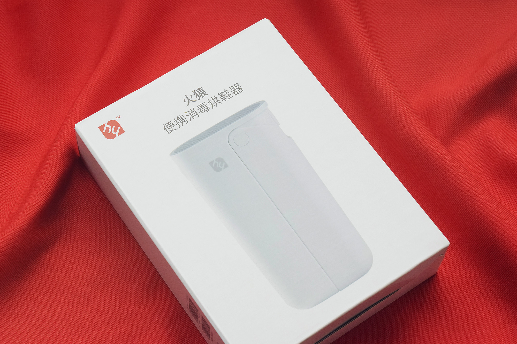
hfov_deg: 24.6
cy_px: 172
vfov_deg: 16.6
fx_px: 1185
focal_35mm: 82
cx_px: 258
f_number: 10
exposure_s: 1/400
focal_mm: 55
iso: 3200
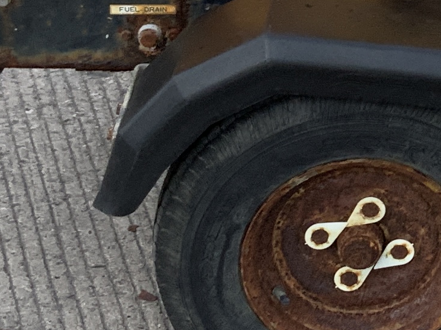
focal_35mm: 160
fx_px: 2038
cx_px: 732
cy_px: -122
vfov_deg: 9.1
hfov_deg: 11.6
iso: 16
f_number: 1.8
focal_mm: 3
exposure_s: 1/1055
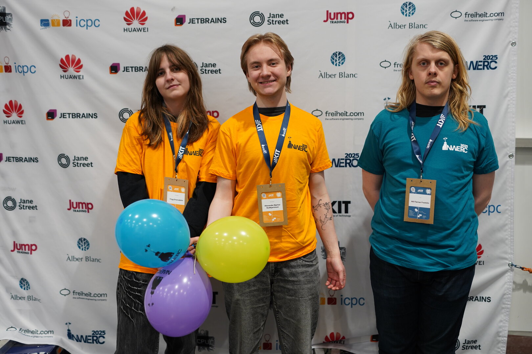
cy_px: 177
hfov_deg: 39.6
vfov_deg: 27.0
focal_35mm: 50
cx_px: 266
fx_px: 739
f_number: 2
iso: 640
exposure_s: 1/125
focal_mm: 50
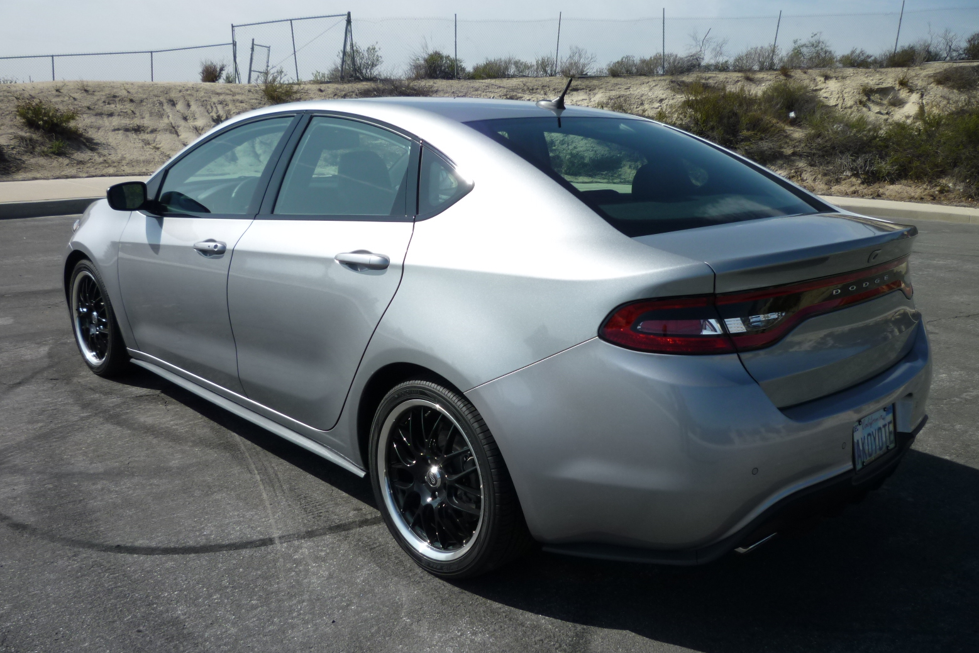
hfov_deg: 60.3
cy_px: 343
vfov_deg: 42.3
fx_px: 843
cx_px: 491
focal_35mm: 31
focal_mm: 5.2
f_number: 4
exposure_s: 1/640
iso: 80
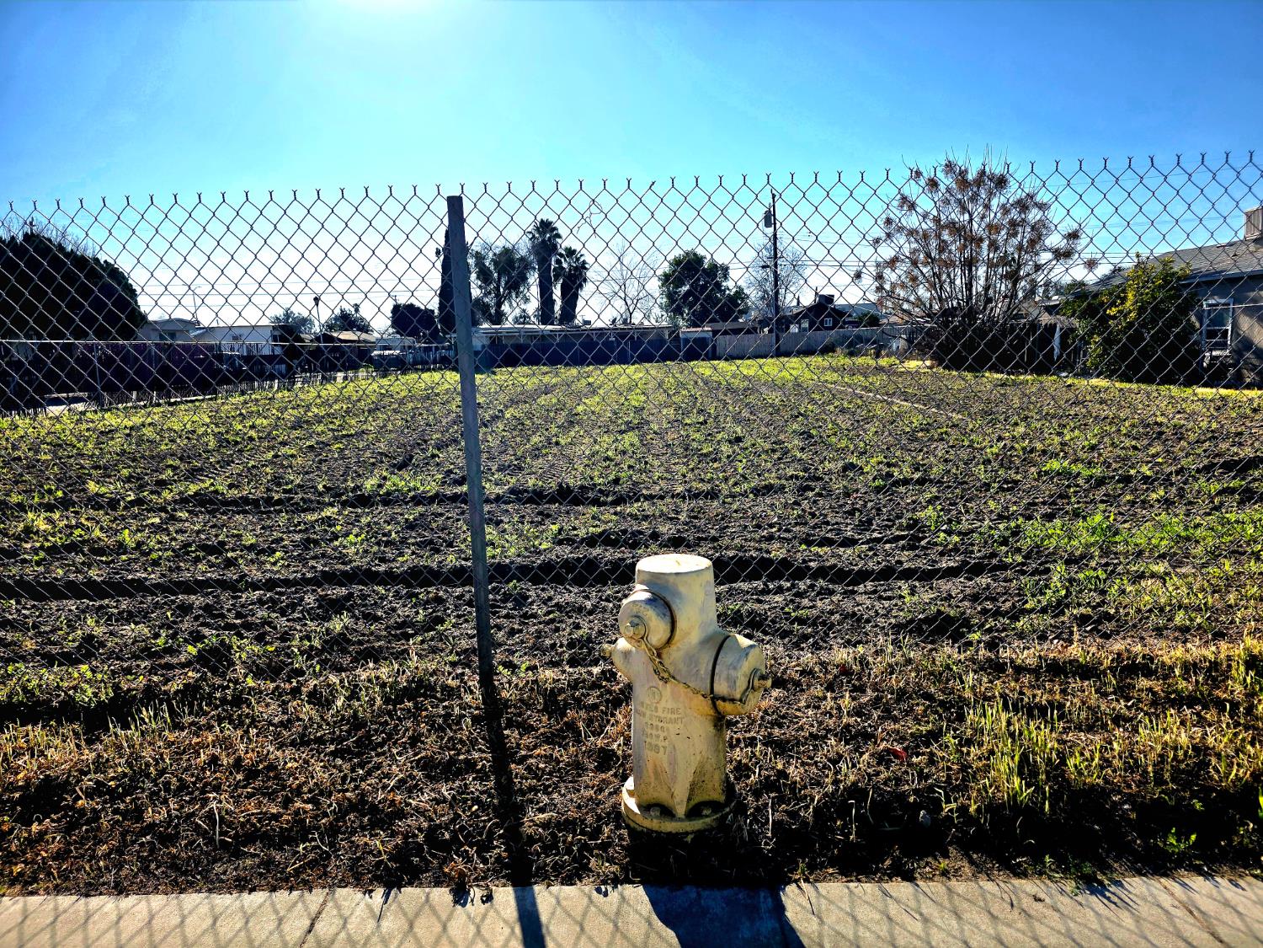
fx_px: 839
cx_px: 632
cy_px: 474
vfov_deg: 58.9
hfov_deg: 73.9
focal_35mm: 23
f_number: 1.7
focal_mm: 6.3
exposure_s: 1/10000
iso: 80
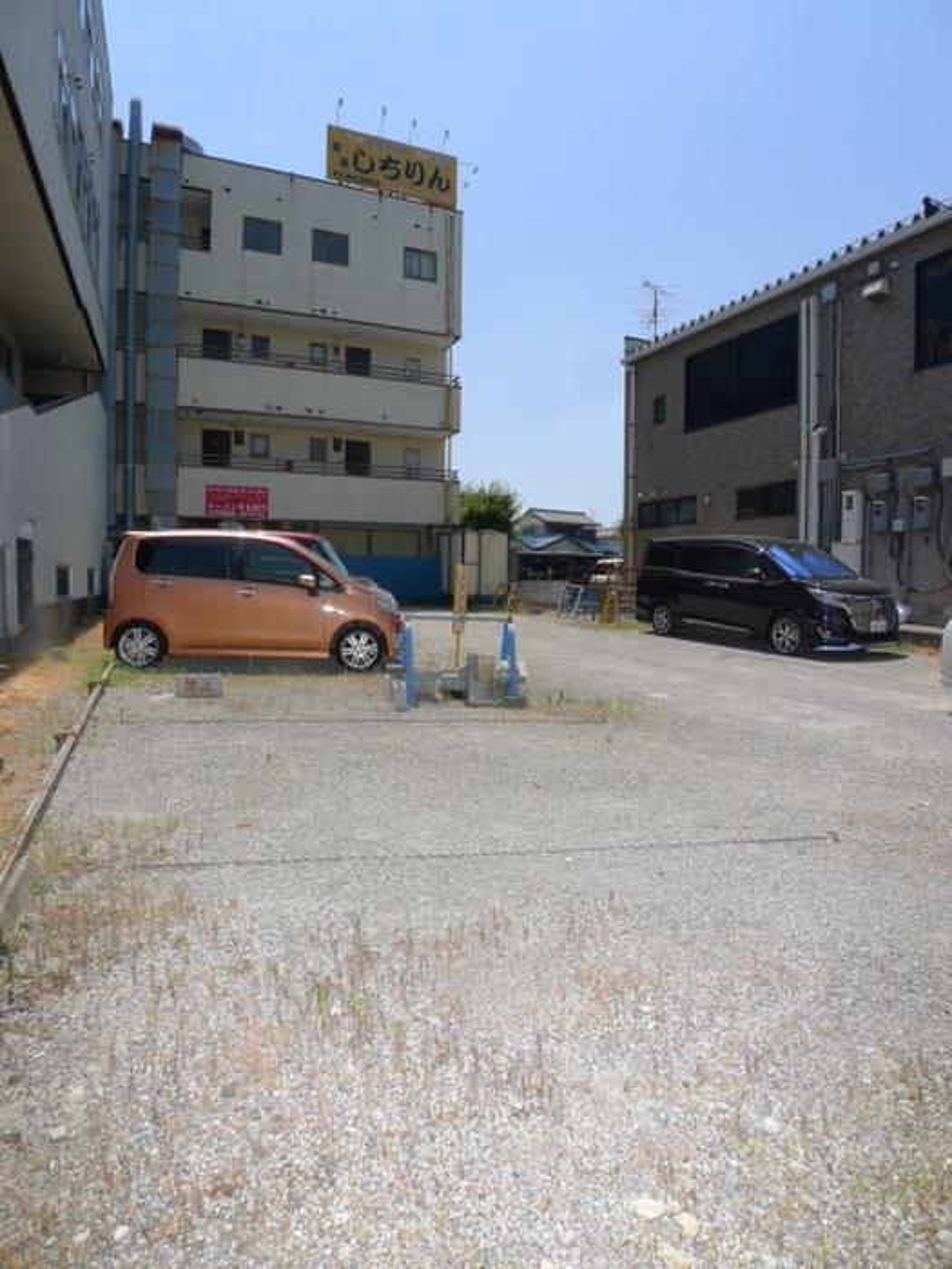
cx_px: 476
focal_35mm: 18
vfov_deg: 87.8
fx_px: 660
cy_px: 634
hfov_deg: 71.6
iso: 100
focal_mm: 3.9
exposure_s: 1/800
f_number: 4.5
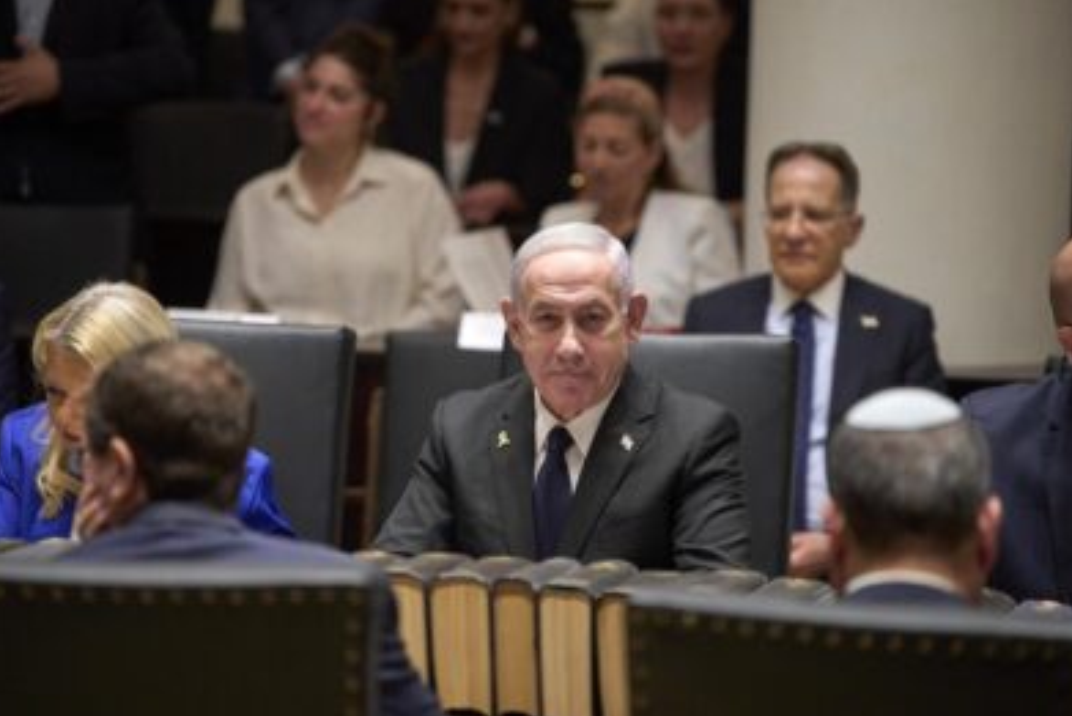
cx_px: 532
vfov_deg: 7.6
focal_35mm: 180
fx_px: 5362
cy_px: 358
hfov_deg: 11.4
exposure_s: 1/400
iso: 2500
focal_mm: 176
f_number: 3.2
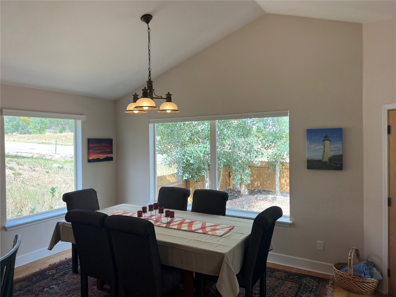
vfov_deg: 53.1
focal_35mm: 26
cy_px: 148
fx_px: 297
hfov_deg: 67.3
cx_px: 198
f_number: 1.5
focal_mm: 5.7
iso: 40
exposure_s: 1/254
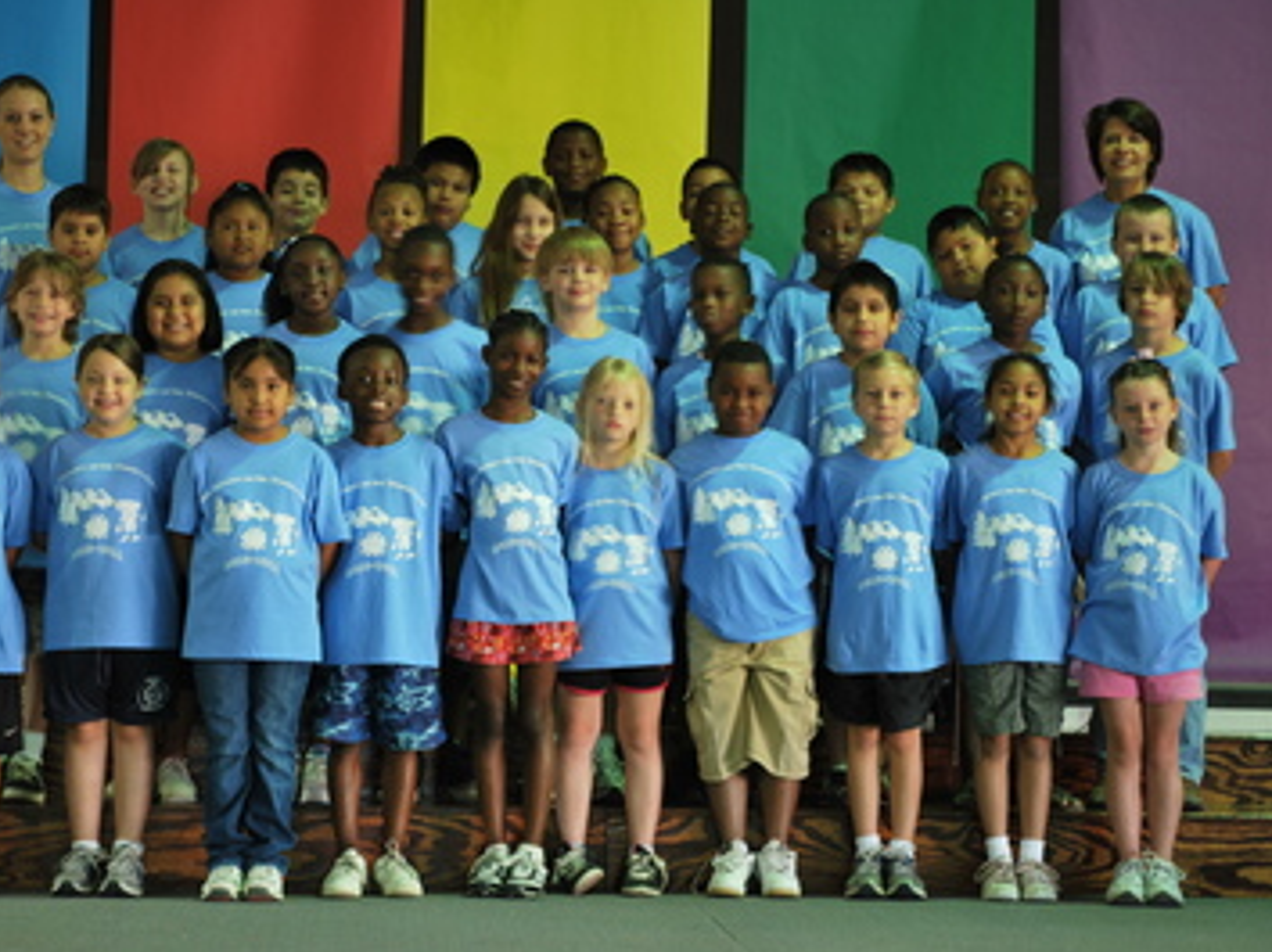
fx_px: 4076
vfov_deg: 13.3
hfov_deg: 17.7
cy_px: 474
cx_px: 575
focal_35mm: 111
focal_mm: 68
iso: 100
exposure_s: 1/3
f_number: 4.2
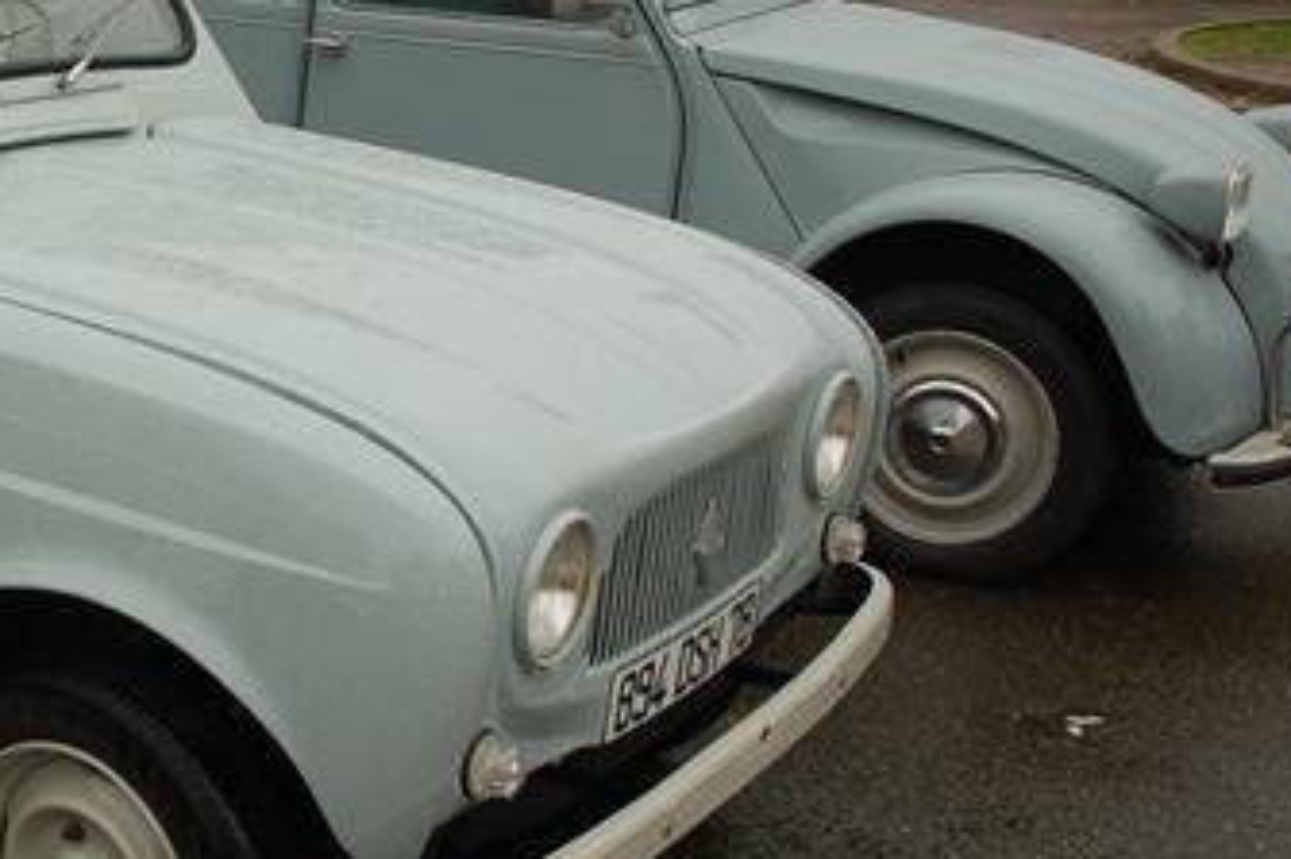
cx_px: 21
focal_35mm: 71
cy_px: 370
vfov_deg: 19.2
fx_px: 2545
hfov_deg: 27.0
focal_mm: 22
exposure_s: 1/125
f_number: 5.6
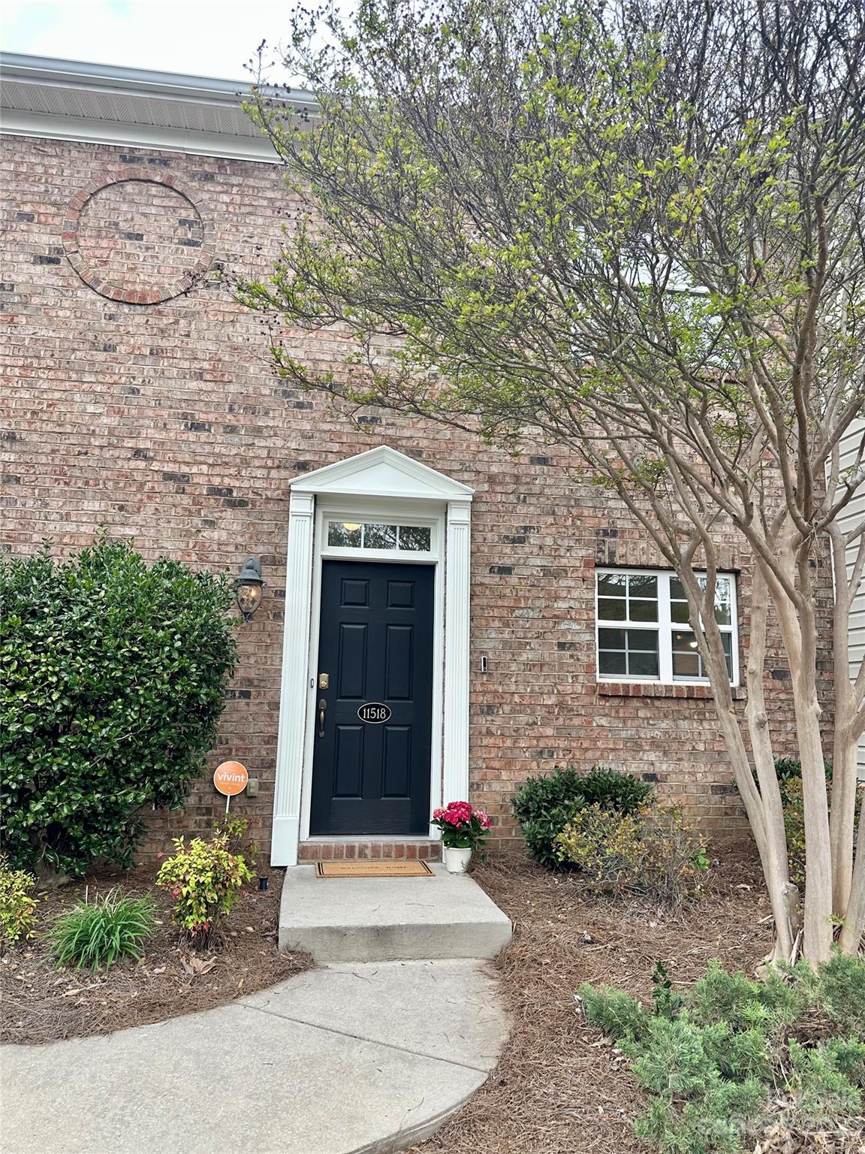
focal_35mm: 24
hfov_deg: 56.8
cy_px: 577
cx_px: 432
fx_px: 800
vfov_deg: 71.6
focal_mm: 6.86
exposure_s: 1/638
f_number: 1.78
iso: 80
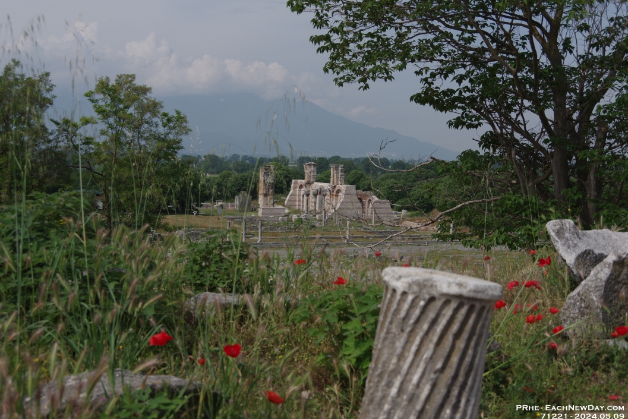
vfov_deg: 31.2
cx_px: 307
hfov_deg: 45.4
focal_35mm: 43
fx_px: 750
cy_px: 210
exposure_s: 1/800
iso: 100
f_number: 7.1
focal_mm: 28
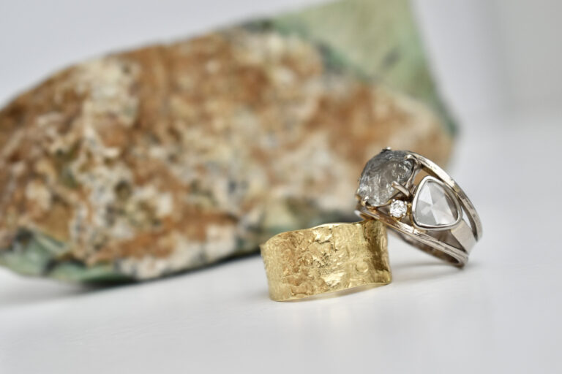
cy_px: 187
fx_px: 1288
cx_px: 281
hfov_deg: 24.6
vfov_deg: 16.6
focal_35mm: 82
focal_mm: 55
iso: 400
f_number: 6.3
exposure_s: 1/160
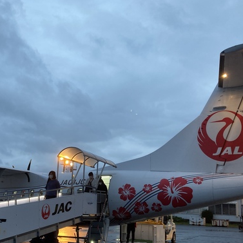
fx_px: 334
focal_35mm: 42
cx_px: 101
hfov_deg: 39.9
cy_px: 141
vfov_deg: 39.9
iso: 125
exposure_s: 1/60
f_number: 1.8
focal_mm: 3.99
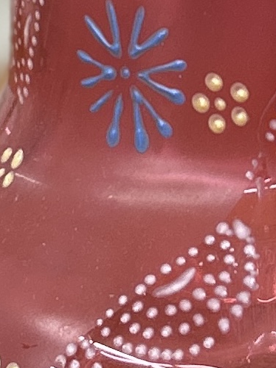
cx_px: 318
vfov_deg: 10.7
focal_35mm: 176
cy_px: -220
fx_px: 1869
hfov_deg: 8.4
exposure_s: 1/60
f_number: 1.5
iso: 64
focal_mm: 5.7
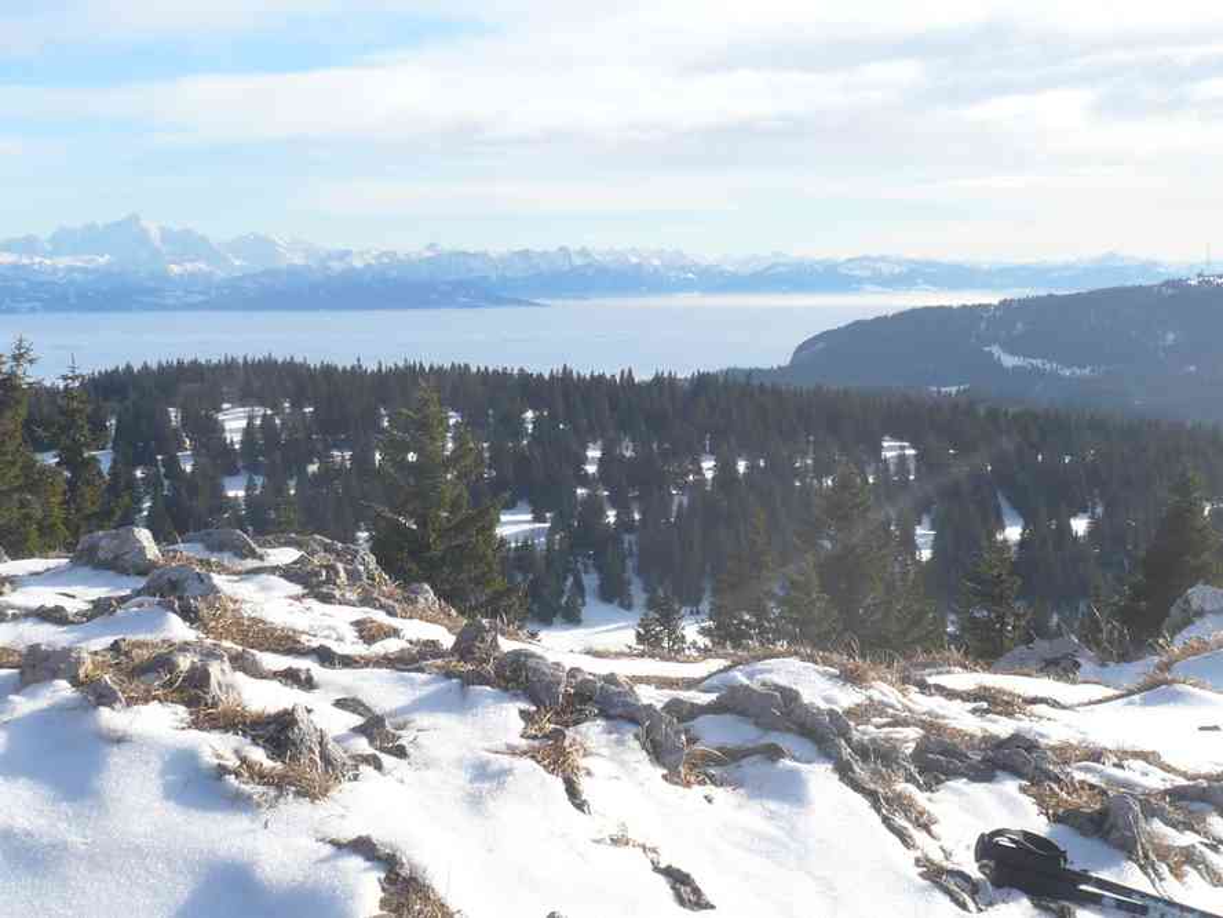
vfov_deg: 26.6
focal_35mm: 55
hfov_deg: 34.9
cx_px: 612
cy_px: 459
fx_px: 1943
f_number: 8
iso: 100
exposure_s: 1/160
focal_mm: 6
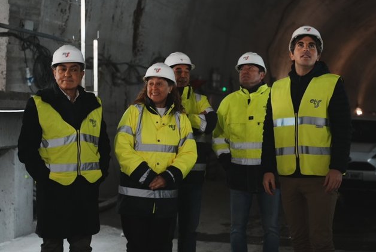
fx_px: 703
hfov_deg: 30.0
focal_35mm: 67
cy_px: 122
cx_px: 197
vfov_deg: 20.3
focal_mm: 61.2
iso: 4000
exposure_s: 1/200
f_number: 2.8
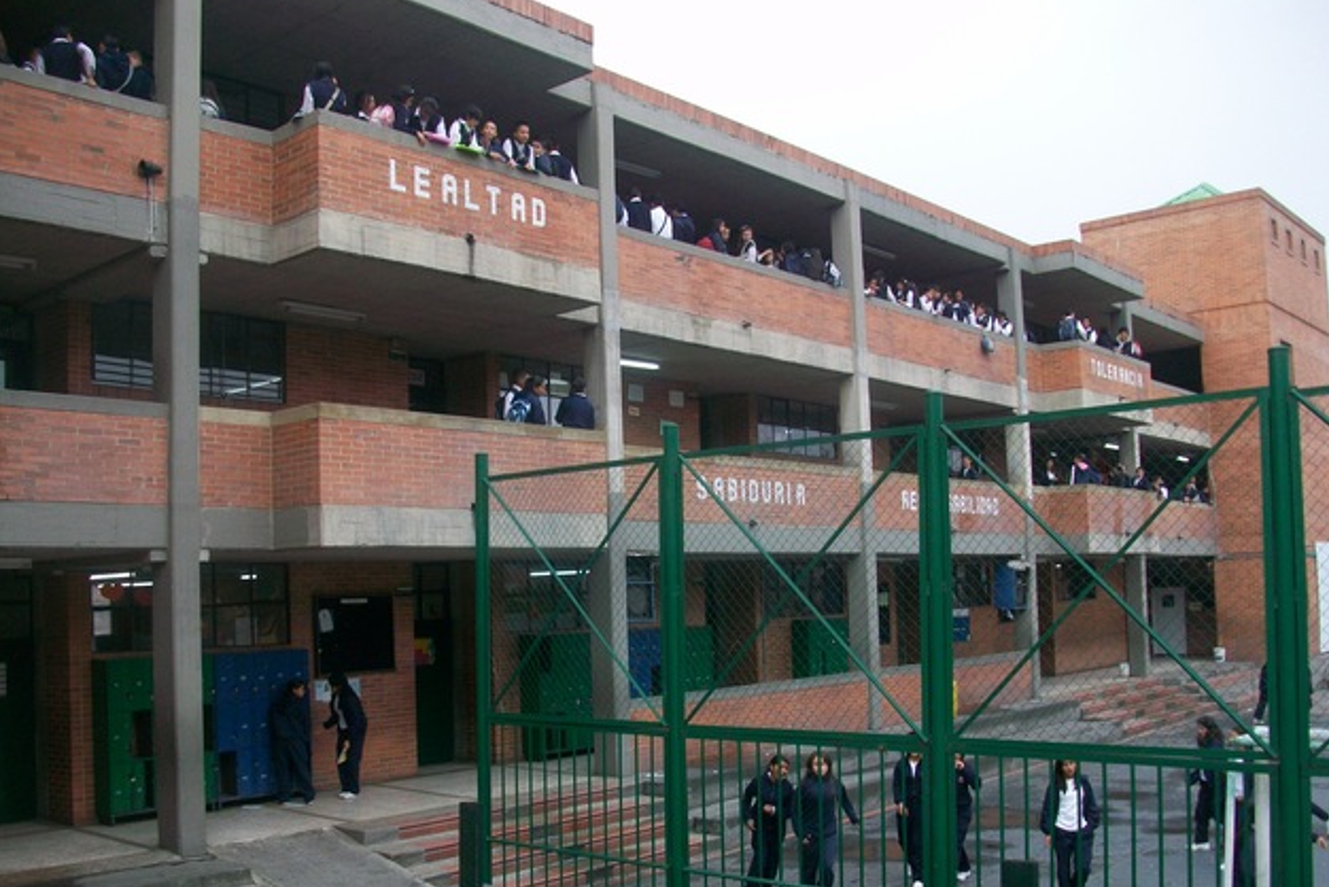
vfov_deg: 38.9
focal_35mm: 34
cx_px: 660
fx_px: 1256
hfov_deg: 55.8
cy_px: 484
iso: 64
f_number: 2.8
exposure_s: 1/100
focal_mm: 5.7
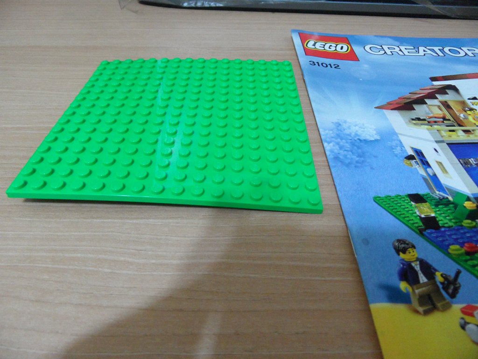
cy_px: 180
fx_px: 331
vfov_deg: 56.8
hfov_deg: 71.6
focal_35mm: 24
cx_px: 239
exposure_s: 1/15
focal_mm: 3.9
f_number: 3.2
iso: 400
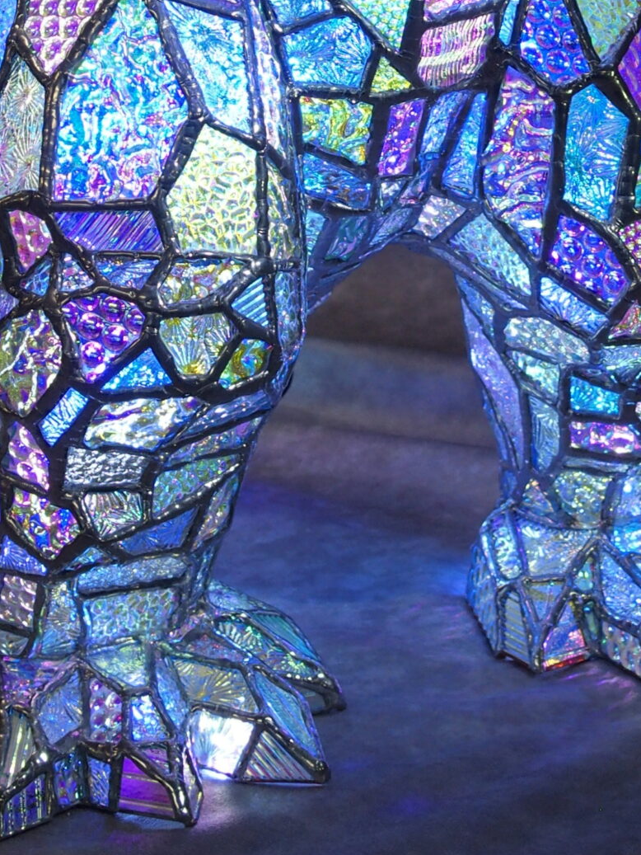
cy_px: -133
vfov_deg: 12.6
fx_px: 3777
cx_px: 408
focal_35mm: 153
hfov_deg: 9.7
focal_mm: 13.2
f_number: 2.8
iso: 200
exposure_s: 1/125
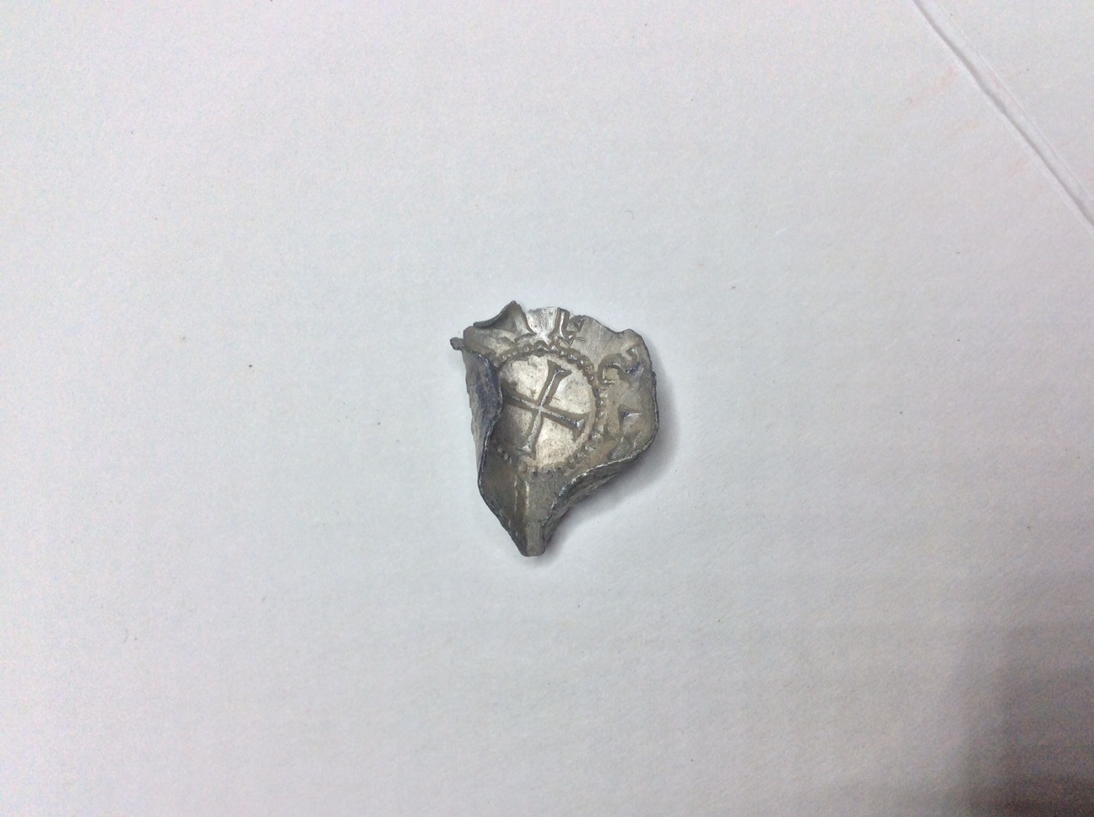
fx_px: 1010
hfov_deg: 56.9
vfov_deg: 44.1
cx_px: 547
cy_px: 408
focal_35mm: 32
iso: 32
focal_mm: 3.3
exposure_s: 1/114
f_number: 2.4
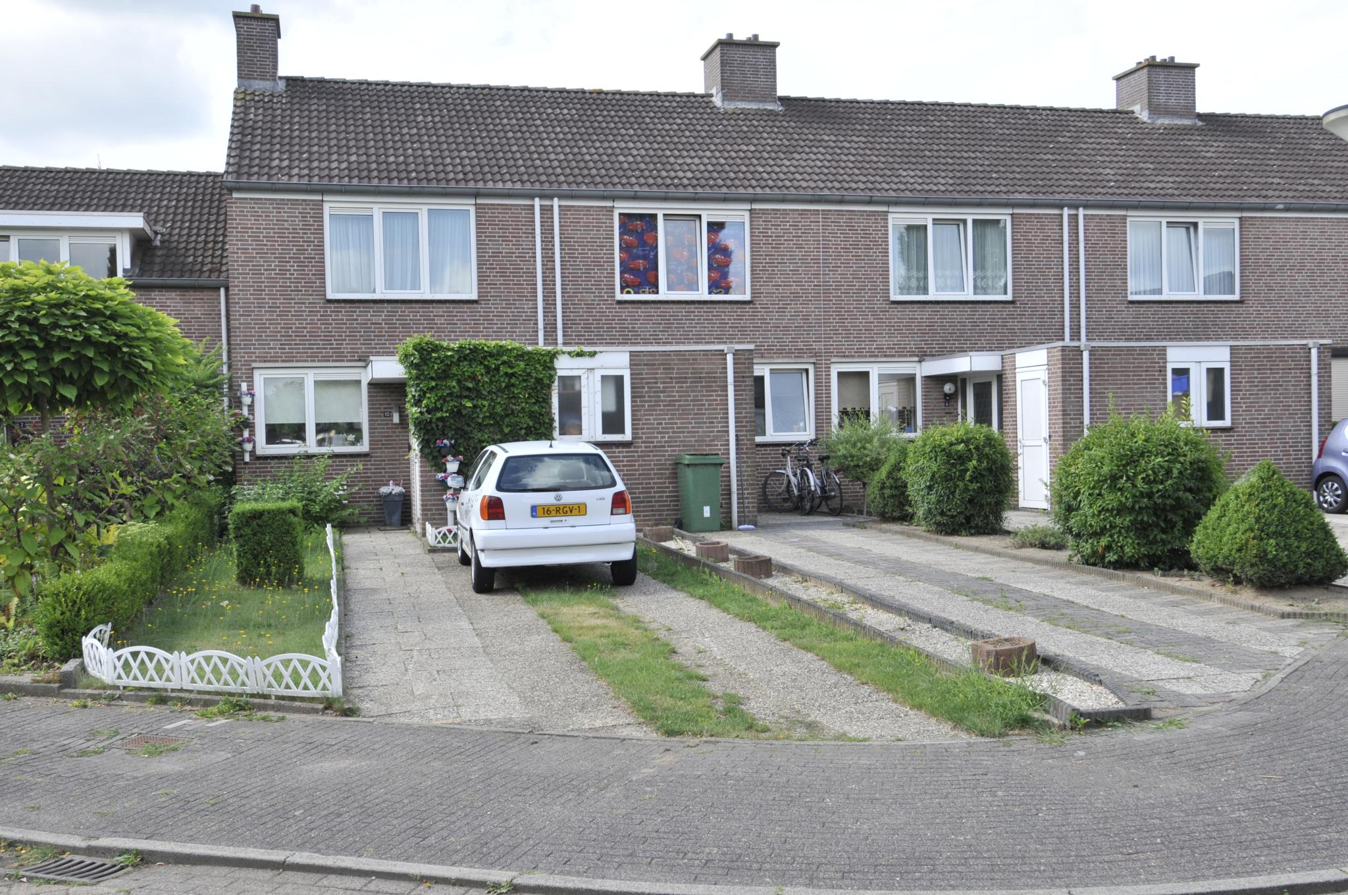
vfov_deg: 36.8
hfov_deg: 53.2
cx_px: 674
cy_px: 448
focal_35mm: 36
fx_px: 1346
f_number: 9
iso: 400
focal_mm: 24
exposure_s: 1/400
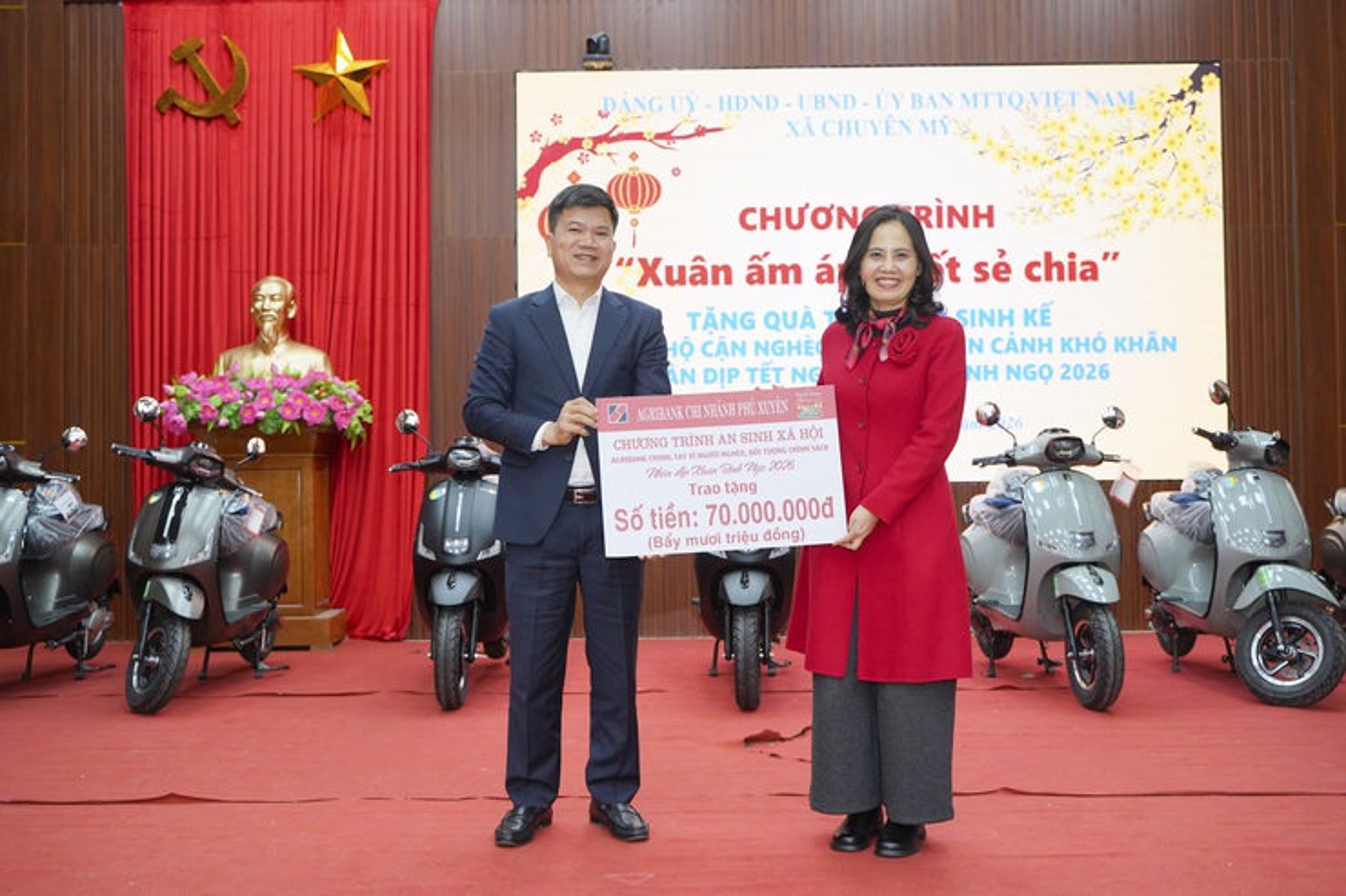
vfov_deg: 37.8
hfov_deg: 54.4
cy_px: 448
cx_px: 673
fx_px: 1308
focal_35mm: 35
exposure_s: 1/200
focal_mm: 35
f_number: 4
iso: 1000
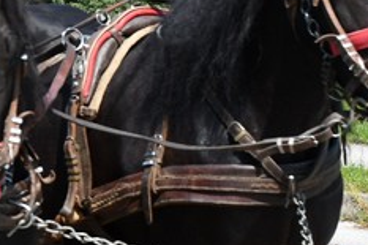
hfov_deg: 11.1
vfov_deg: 7.8
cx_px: -216
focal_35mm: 176
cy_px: 110
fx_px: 1798
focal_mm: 27
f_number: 8
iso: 110
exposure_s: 1/250
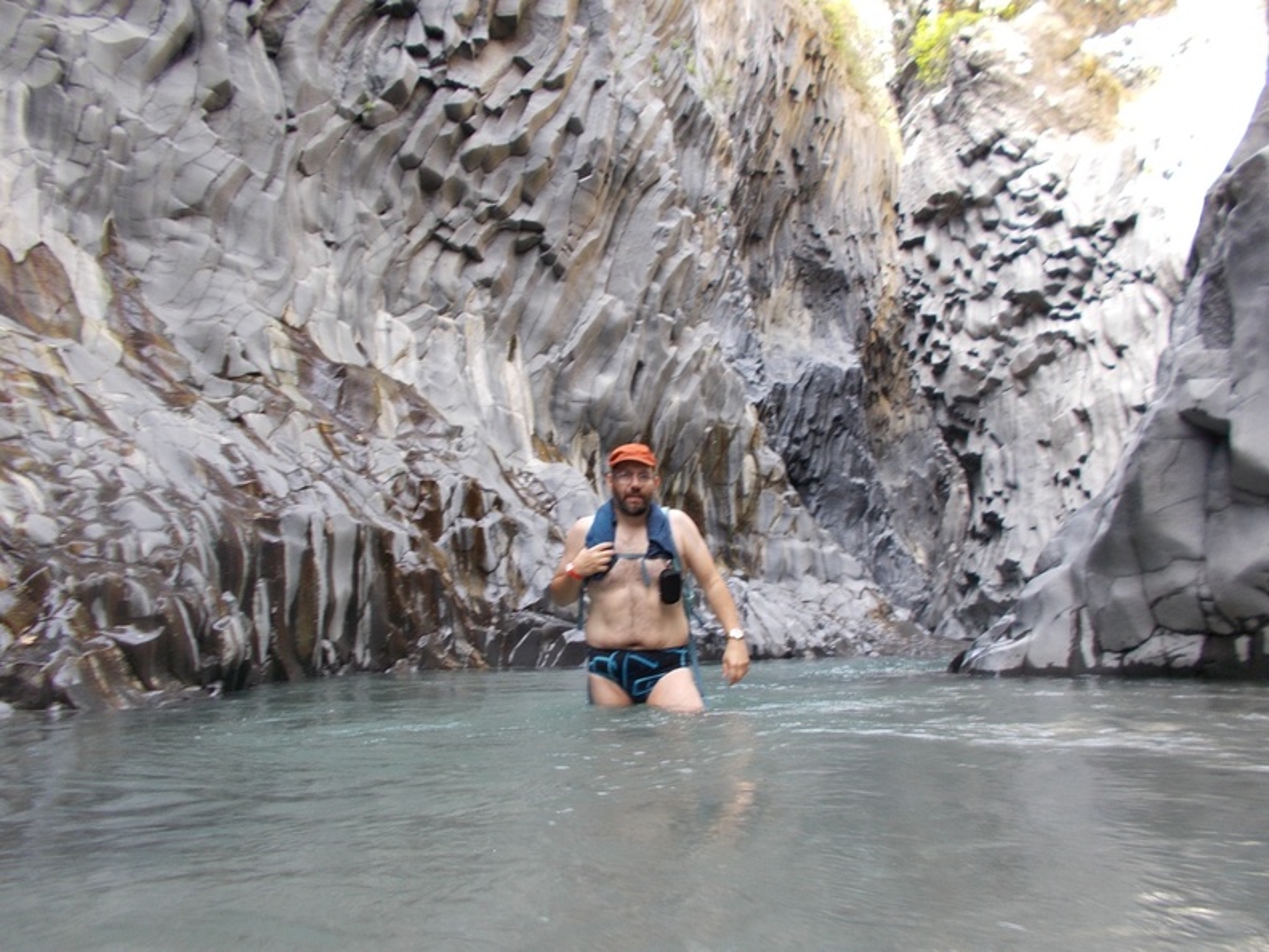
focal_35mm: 26
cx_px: 634
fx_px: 953
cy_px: 476
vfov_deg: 53.1
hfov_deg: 67.3
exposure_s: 1/25
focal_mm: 4.6
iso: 100
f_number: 3.2
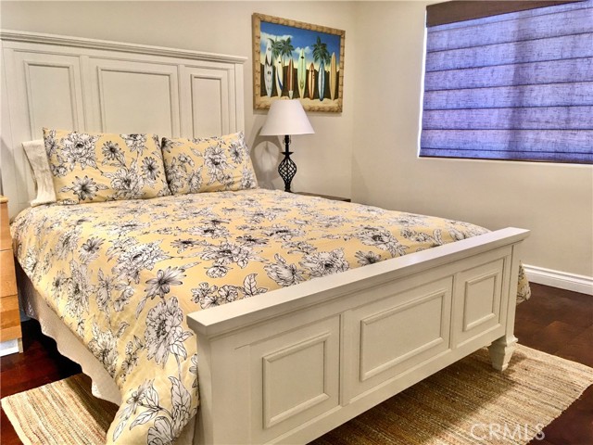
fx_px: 497
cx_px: 296
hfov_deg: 61.7
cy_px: 222
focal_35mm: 29
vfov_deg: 48.2
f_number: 2.2
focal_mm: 4.2
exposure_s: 1/30
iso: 80
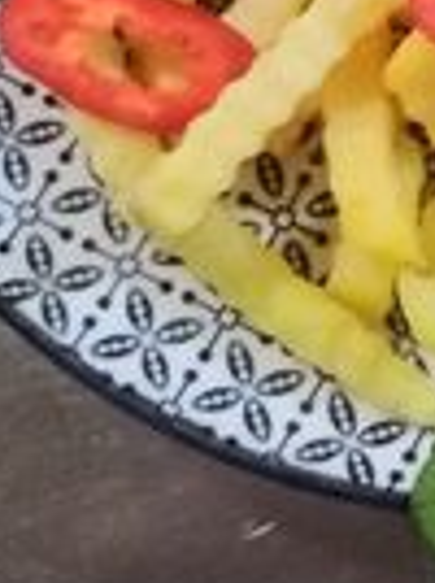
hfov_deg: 16.4
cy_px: -30
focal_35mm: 86
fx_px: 1446
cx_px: 531
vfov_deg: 21.8
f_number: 1.9
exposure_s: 1/14.3
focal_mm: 4.95
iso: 1844
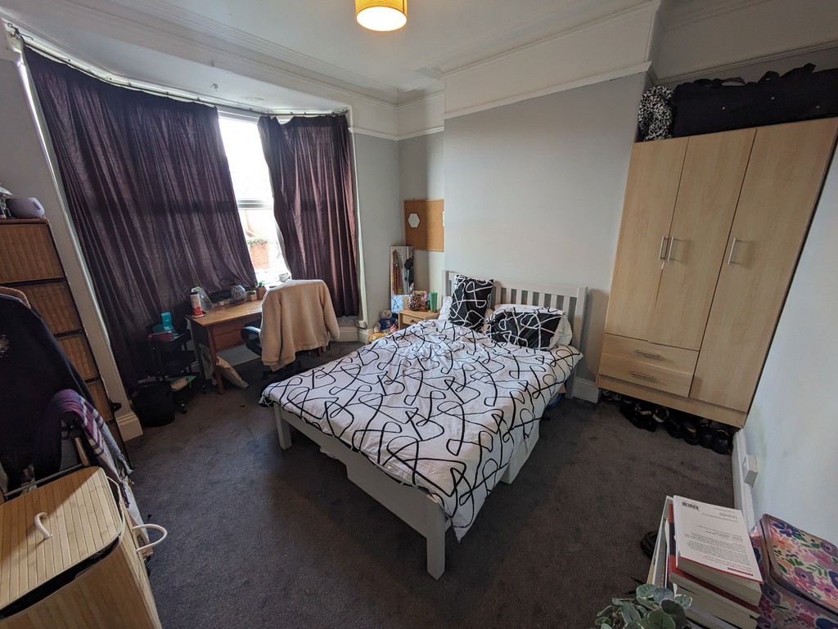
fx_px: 339
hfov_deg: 102.0
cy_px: 314
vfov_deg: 85.7
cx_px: 419
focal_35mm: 14
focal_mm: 1.83
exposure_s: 1/25
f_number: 2.2
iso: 163
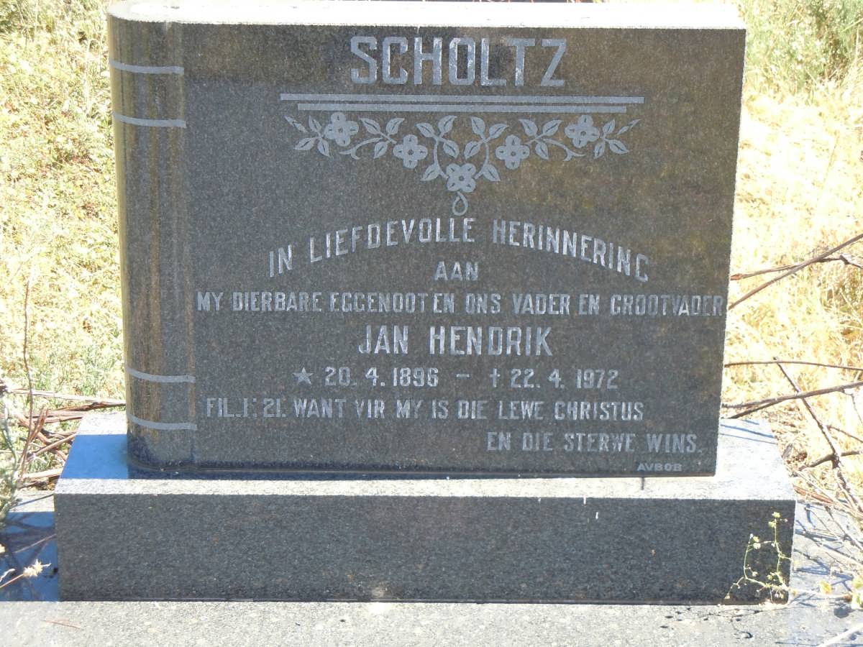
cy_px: 324
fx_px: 2219
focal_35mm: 89
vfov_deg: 16.6
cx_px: 432
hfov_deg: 22.0
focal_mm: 16
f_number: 4.4
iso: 200
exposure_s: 1/160
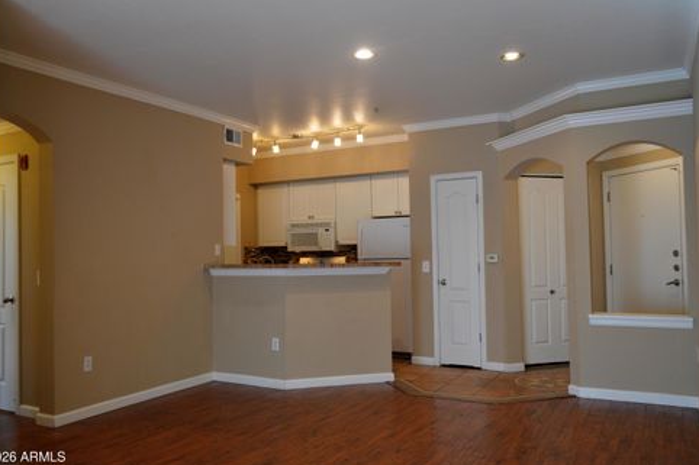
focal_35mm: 28
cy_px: 238
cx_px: 348
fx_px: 543
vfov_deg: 46.4
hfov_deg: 65.5
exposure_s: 1/60
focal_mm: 18
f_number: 3.5
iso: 560
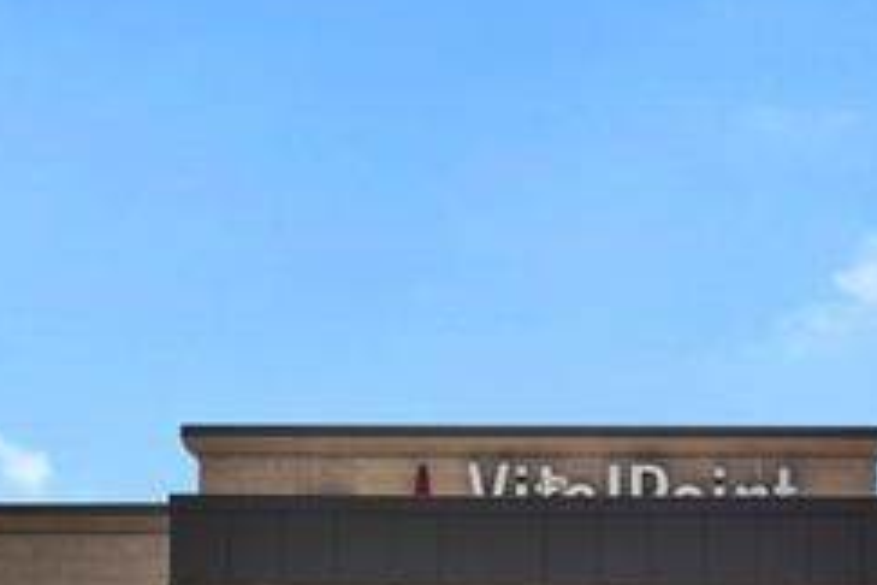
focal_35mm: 76
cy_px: 903
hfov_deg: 26.6
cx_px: 494
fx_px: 1851
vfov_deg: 16.2
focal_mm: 18
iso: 250
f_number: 8
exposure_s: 1/200
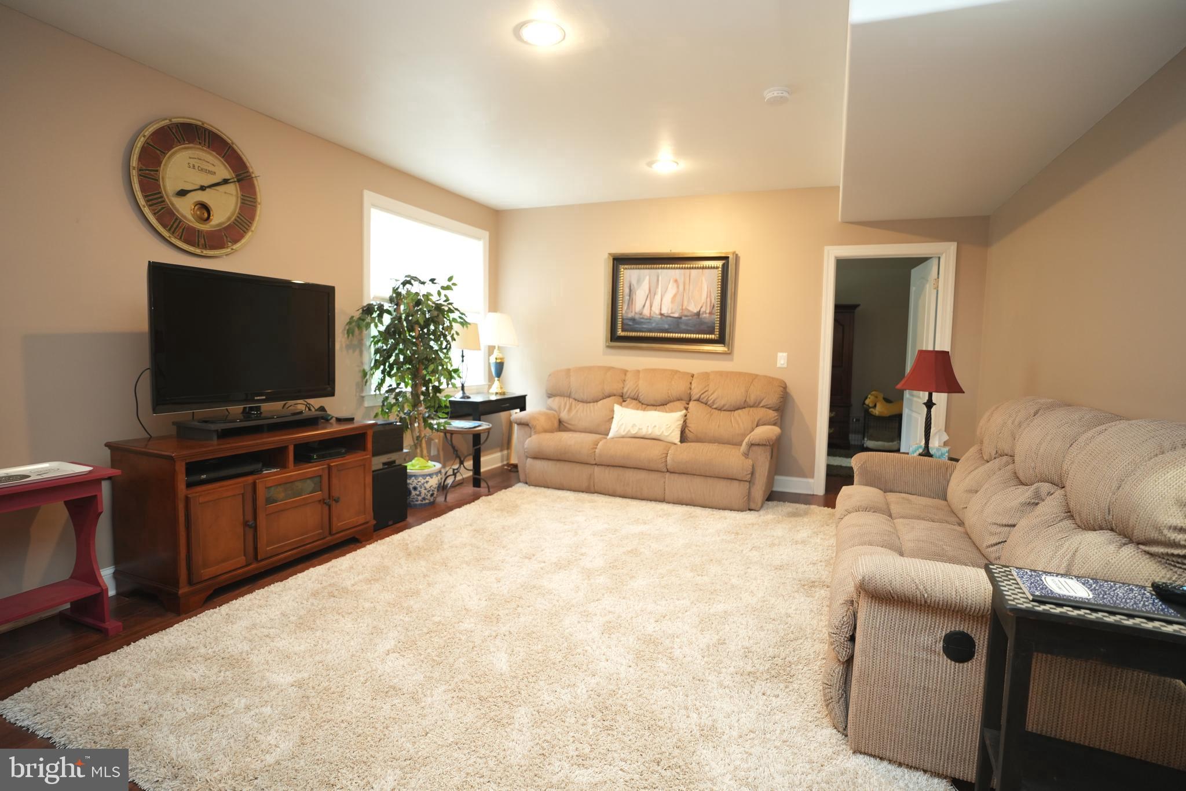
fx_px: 586
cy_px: 396
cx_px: 593
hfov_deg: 90.6
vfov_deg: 68.0
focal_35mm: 18
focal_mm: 17.8
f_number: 2.8
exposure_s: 1/60
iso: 1000
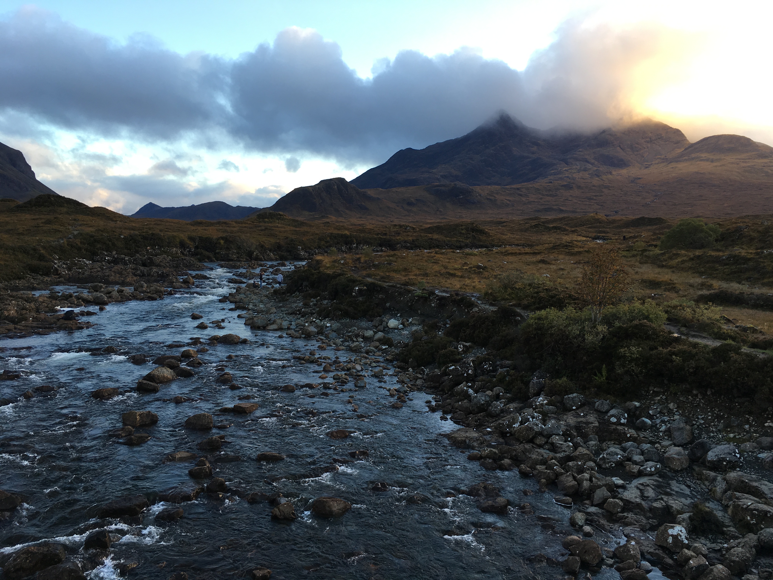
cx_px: 386
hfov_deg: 61.7
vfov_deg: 48.2
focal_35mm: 29
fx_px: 648
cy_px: 290
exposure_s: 1/100
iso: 25
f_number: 2.2
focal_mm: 4.15
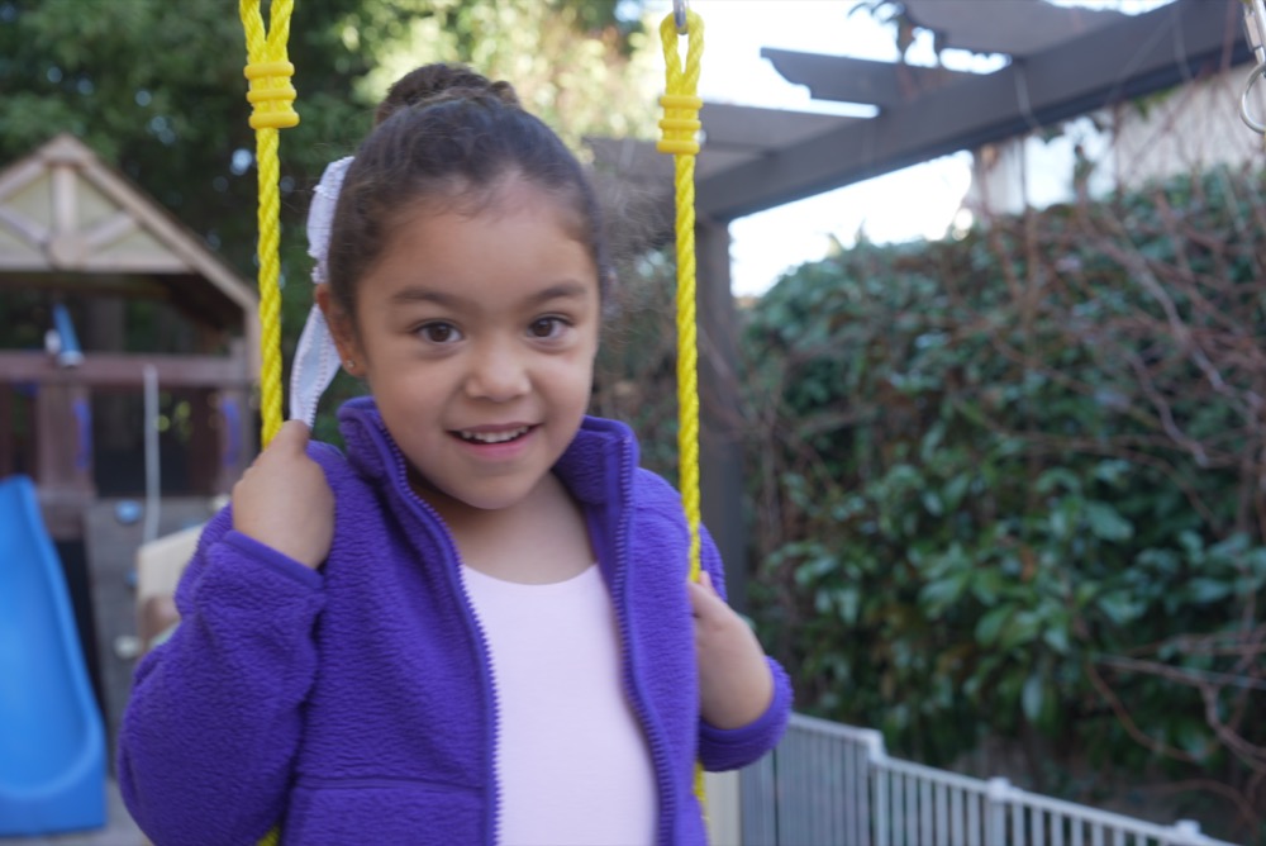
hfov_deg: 39.6
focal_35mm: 50
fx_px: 1759
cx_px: 633
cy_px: 423
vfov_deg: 27.0
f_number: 5.6
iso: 160
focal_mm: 50
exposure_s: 1/50
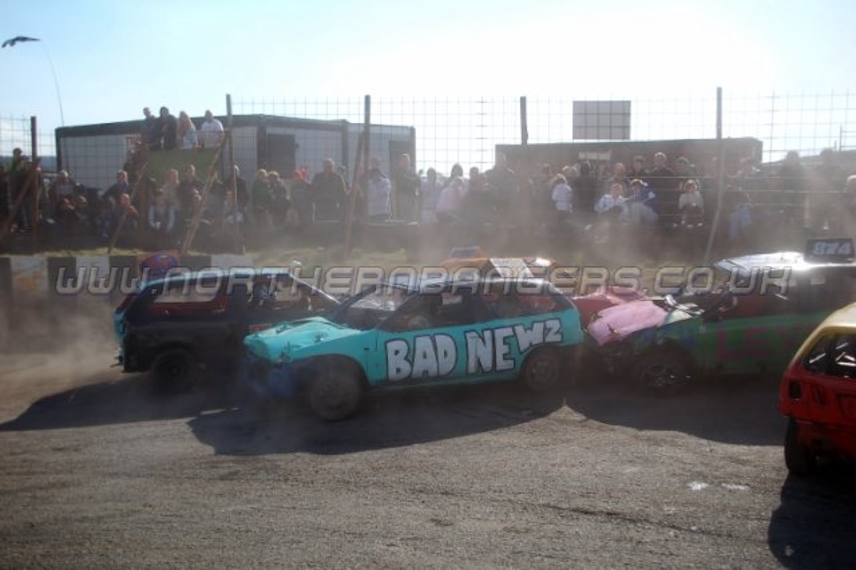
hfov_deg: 42.3
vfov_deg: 28.9
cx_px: 428
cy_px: 285
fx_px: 1105
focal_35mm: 46
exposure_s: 1/1000
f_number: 4.5
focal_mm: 31
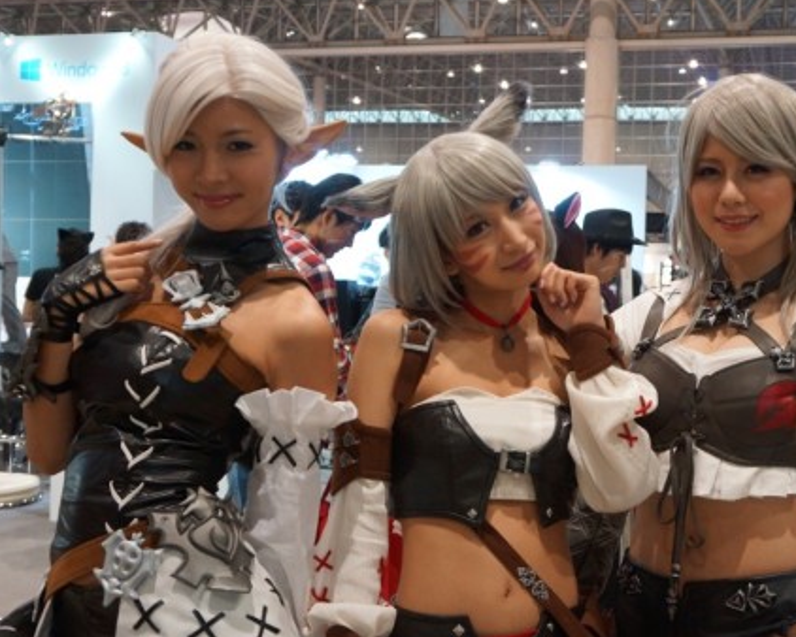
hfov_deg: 40.1
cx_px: 494
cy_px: 326
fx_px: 1084
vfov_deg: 32.8
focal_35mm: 46
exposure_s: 1/30
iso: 1600
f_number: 4
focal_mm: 25
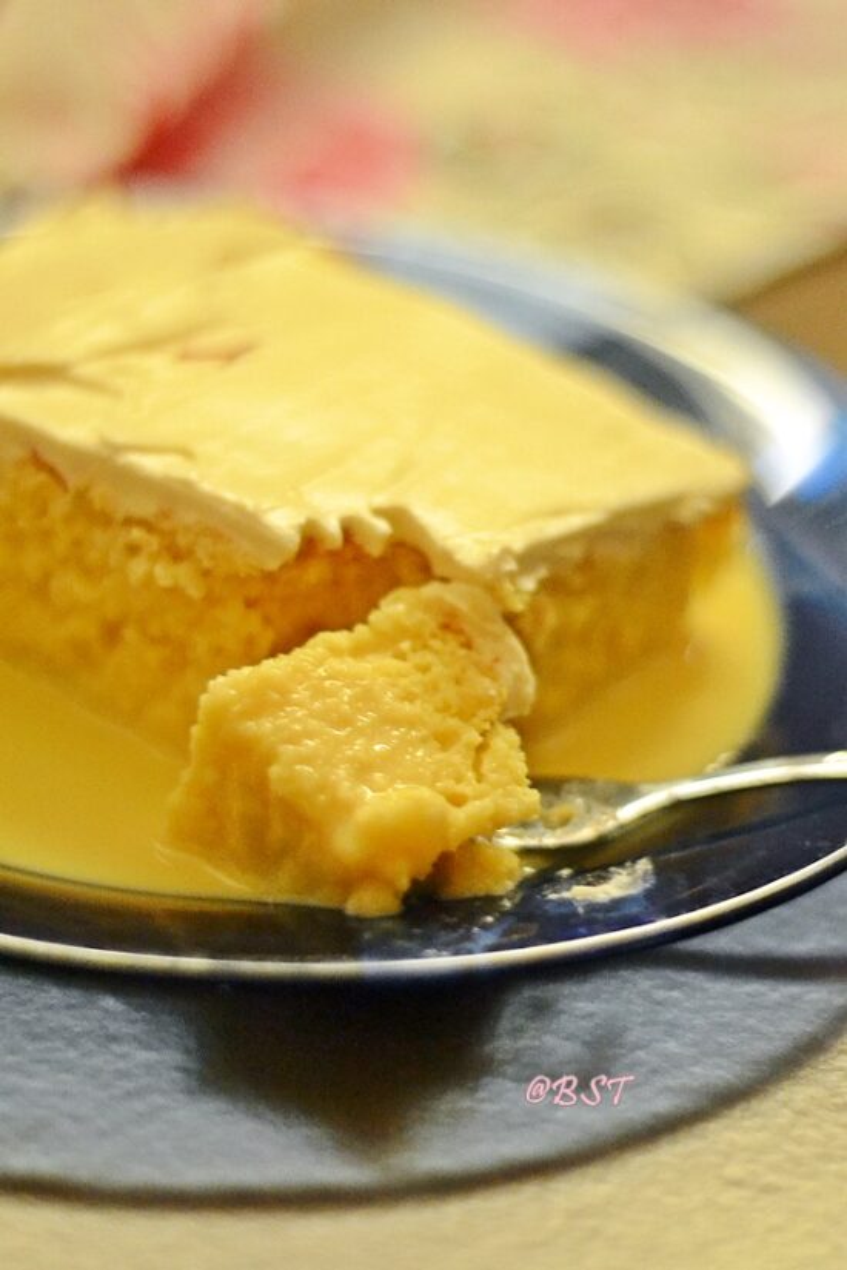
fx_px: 2647
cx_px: 424
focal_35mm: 75
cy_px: 635
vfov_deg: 27.0
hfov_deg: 18.2
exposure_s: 1/50
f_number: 1.8
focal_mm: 50
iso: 3200
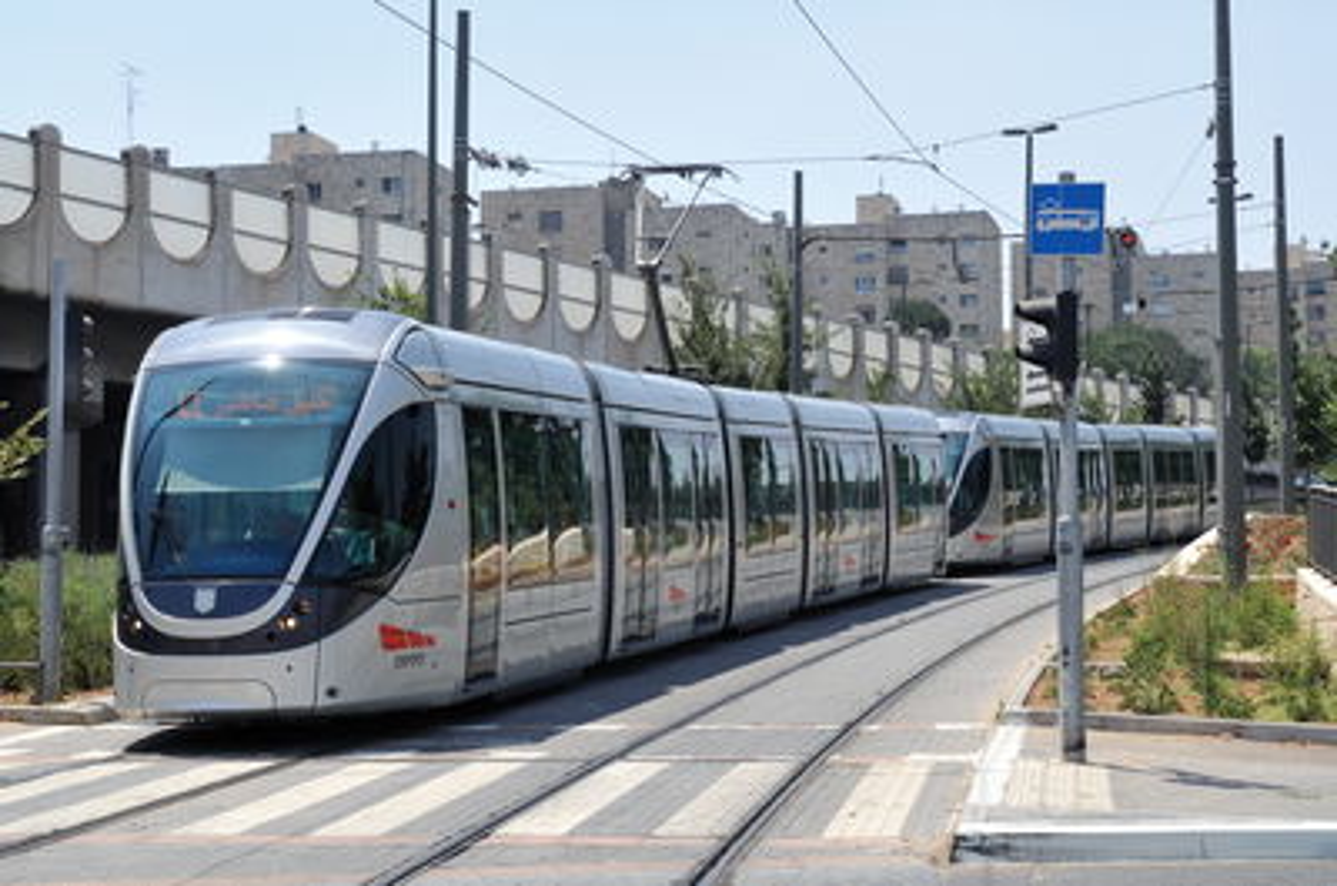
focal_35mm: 68
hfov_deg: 29.9
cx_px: 668
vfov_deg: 20.1
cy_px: 443
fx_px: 2502
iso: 320
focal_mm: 45
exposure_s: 1/200
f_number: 16
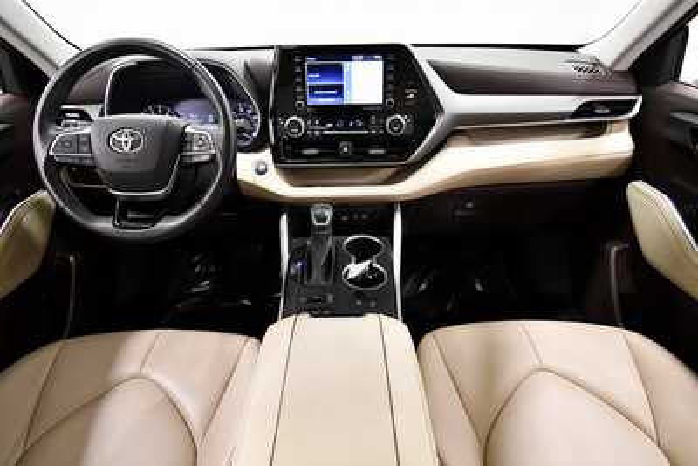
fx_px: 369
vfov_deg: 64.6
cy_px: 233
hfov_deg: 86.9
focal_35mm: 19
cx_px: 349
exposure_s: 1/80
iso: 3200
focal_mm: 13
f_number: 5
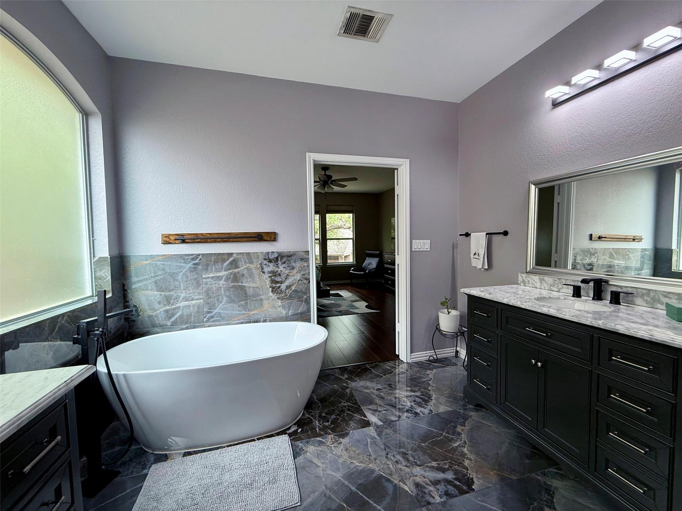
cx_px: 341
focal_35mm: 14
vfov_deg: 85.7
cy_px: 256
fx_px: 276
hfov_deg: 102.1
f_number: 2.2
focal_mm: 2.22
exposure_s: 1/120
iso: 160
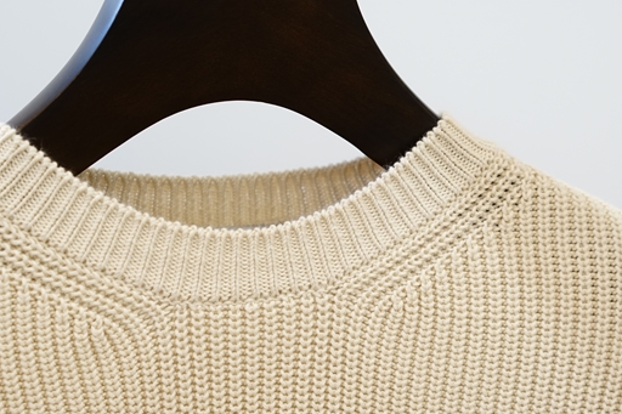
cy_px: 245
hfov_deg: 23.6
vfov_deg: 15.9
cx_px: 361
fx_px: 1485
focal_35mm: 86
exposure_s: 1/60
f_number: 4
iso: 640
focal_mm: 55
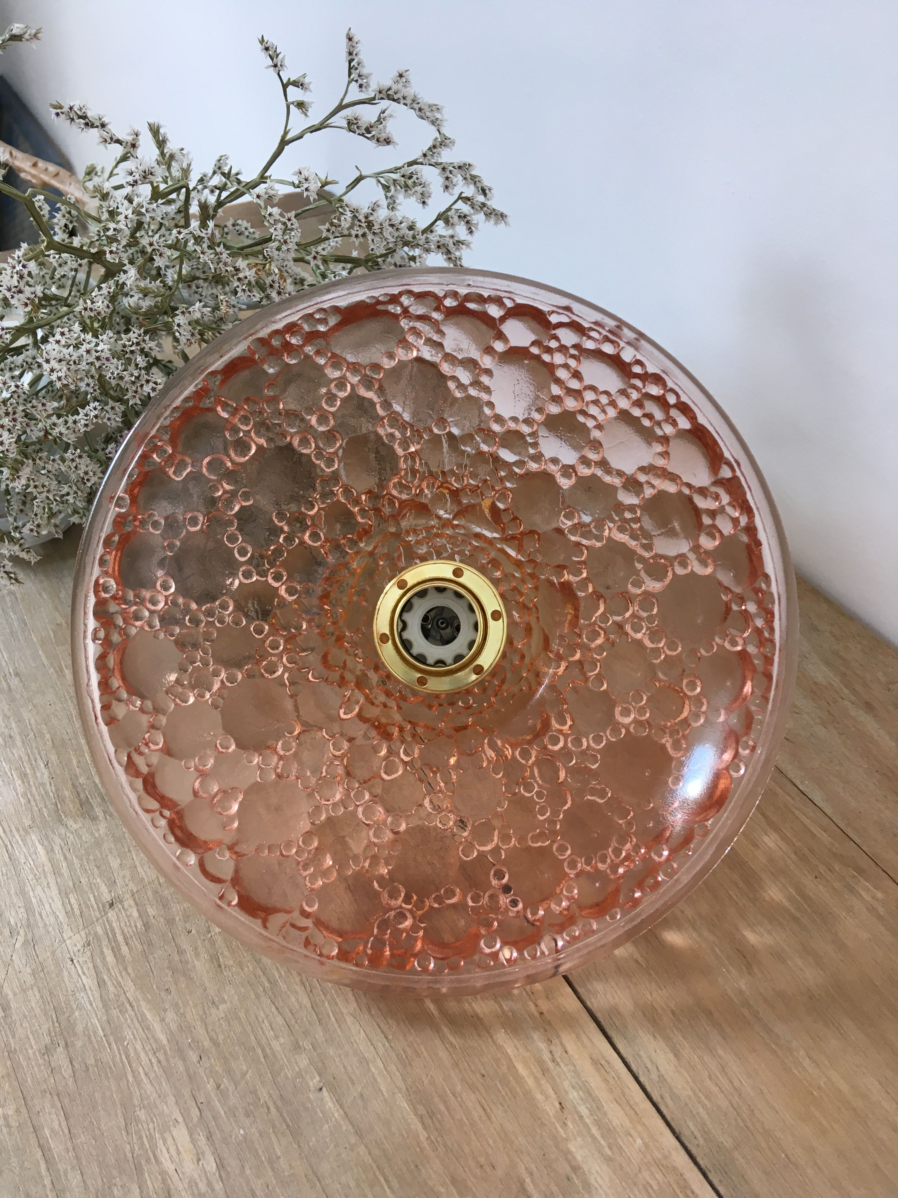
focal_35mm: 29
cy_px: 599
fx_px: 1003
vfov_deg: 61.7
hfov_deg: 48.2
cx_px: 449
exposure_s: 1/33
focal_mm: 4.15
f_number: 2.2
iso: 32
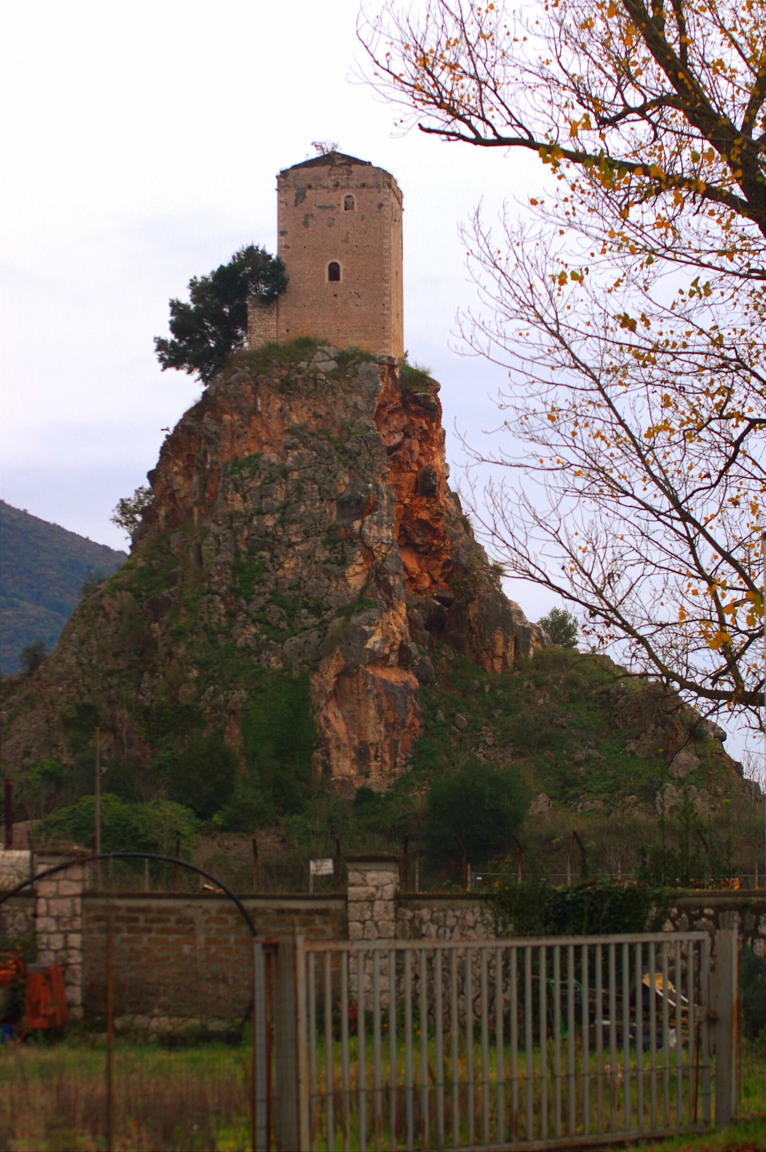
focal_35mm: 105
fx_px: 3357
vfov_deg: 19.5
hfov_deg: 13.0
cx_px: 383
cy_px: 576
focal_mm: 70
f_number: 3.2
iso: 400
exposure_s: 1/125
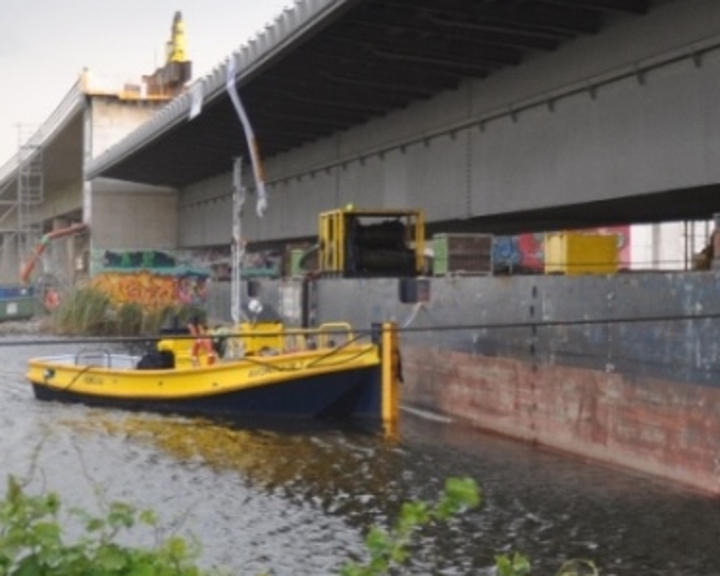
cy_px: 199
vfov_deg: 14.0
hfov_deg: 17.5
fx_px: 2338
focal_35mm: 110
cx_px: 318
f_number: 4
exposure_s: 1/60
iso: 400
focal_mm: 21
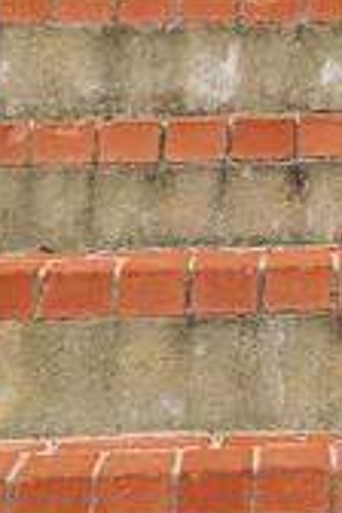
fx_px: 2565
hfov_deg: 7.1
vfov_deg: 9.4
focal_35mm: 180
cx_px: 867
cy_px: -956
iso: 100
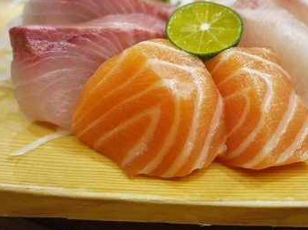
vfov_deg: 27.9
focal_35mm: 52
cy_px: 84
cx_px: 176
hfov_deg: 36.8
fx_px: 462
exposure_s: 1/30
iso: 400
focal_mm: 14
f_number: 2.5
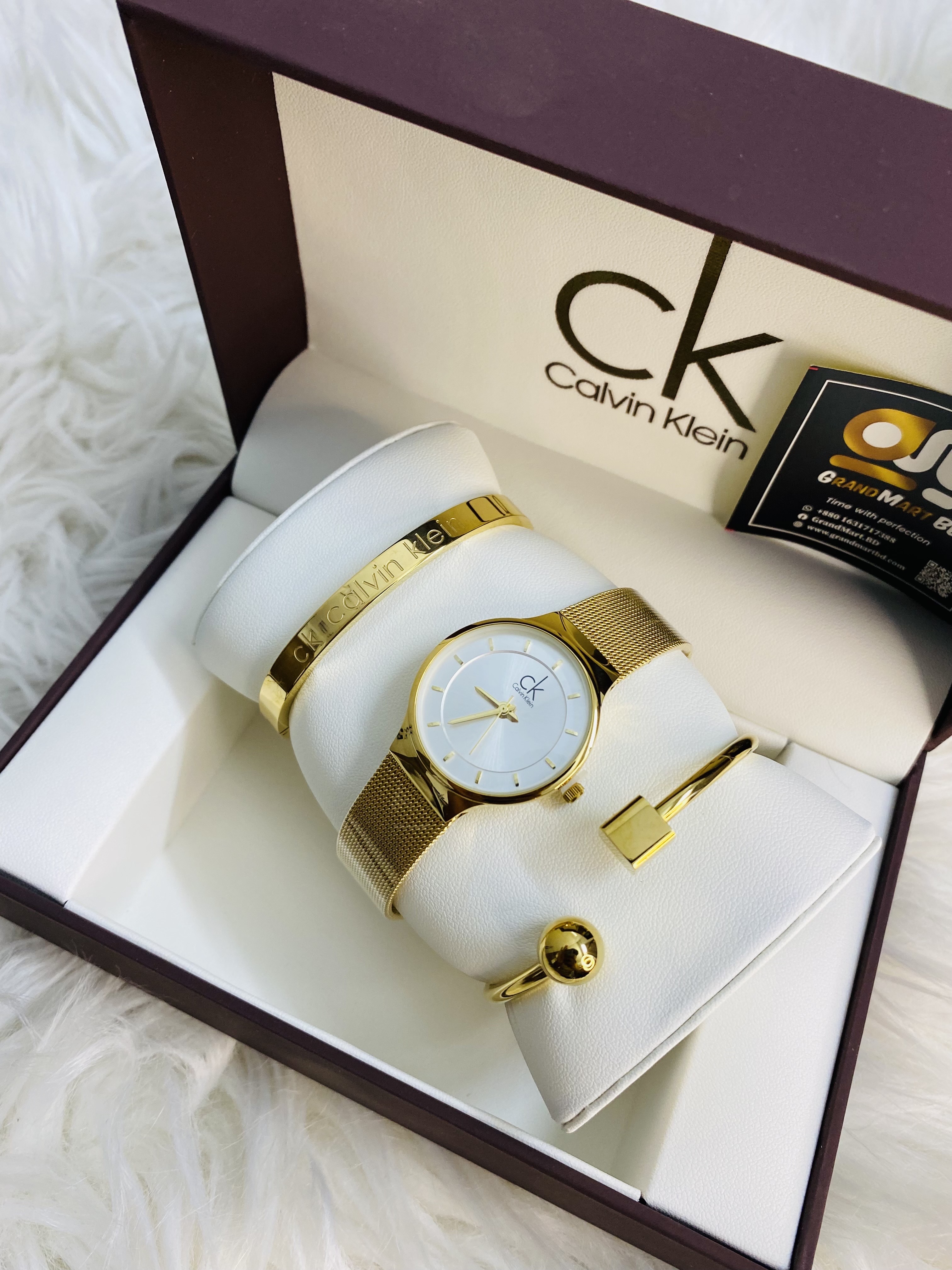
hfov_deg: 53.1
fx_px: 953
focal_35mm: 26
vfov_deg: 67.3
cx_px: 476
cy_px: 635
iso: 80
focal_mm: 4.25
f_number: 1.8
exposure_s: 1/100
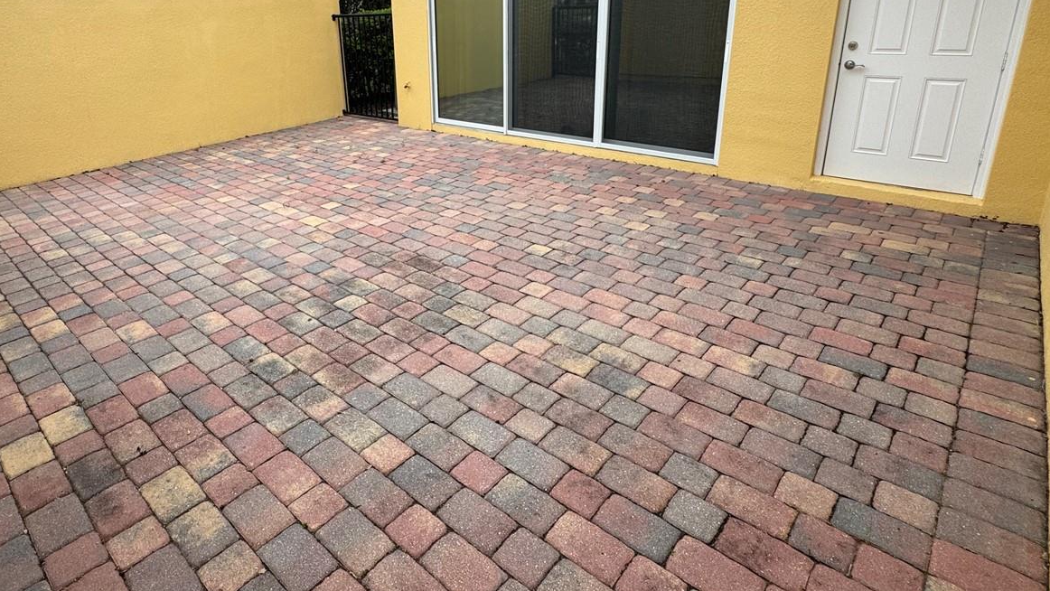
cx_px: 431
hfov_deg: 83.0
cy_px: 187
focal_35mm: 21
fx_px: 585
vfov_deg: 52.4
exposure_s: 1/812
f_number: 2.2
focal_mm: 2.22
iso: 40
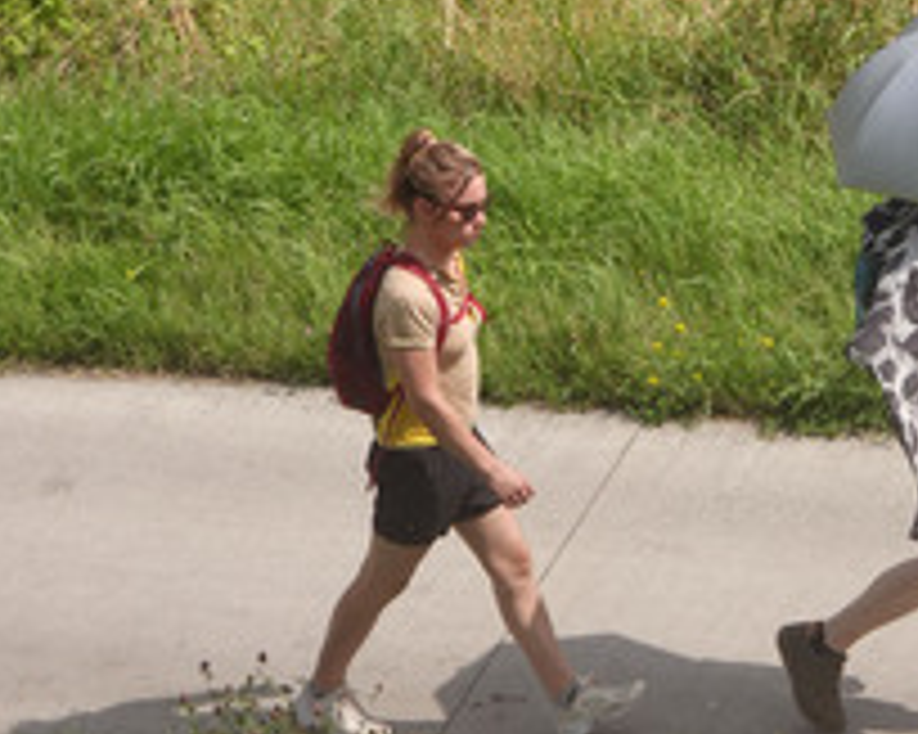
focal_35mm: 1271
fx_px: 34516
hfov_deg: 1.5
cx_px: 837
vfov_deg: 1.2
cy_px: 385
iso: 320
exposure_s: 1/1000
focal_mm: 220
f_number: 6.3
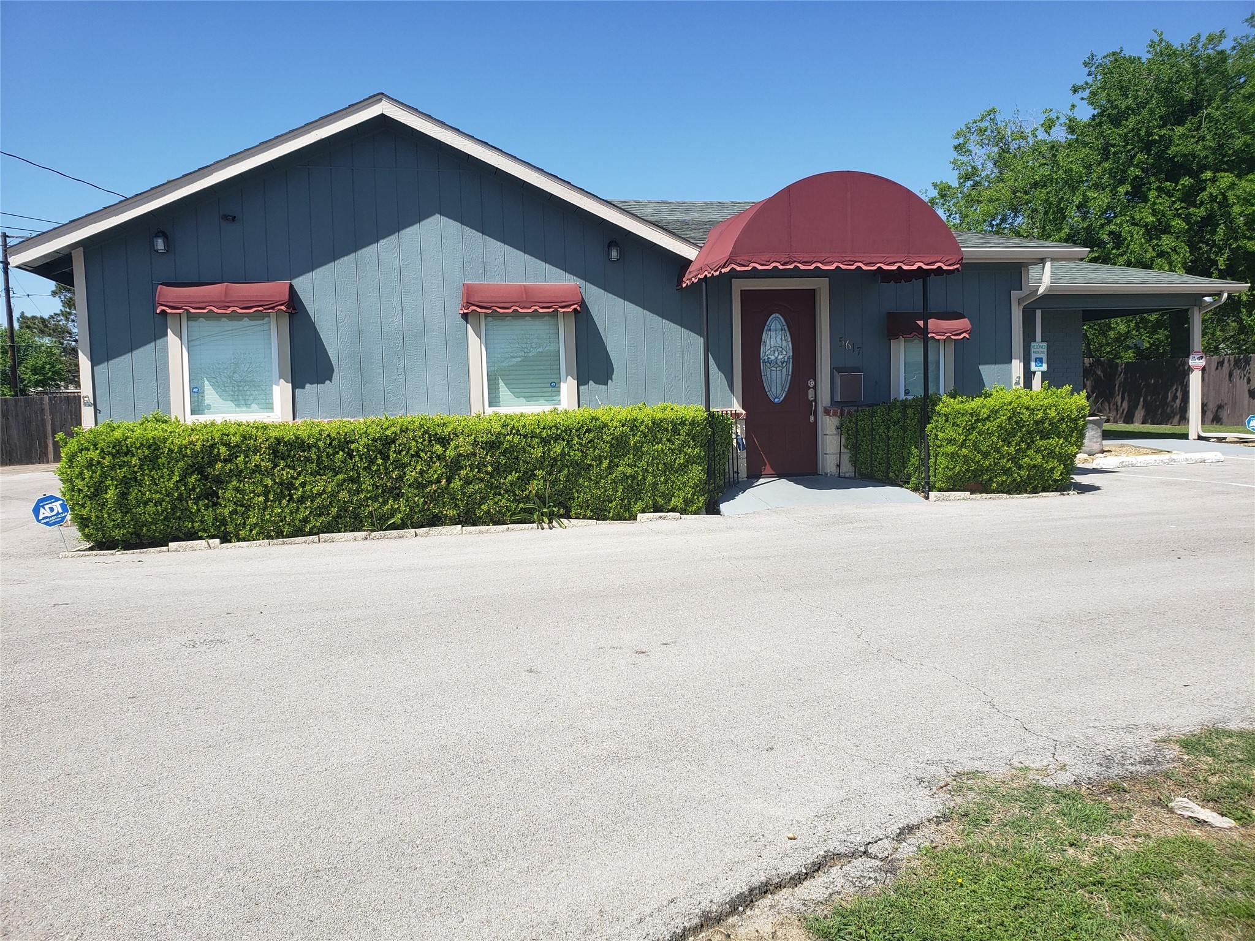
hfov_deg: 67.3
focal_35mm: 26
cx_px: 628
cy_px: 470
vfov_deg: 53.1
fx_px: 943
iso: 50
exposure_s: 1/1347
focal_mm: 4.3
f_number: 2.4
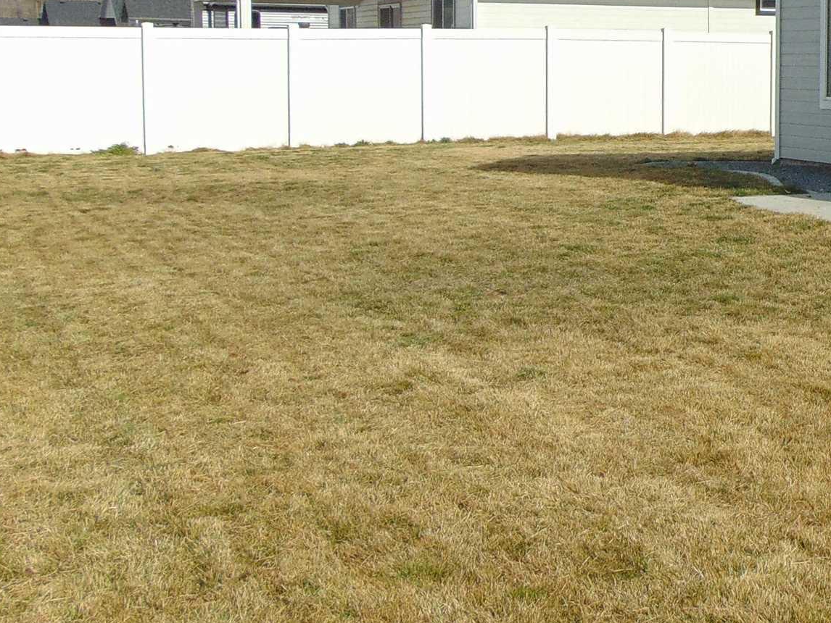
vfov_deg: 21.8
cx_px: 826
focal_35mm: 67
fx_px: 1609
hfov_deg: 27.4
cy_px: 168
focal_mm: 4.5
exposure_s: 1/320
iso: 80
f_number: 7.7
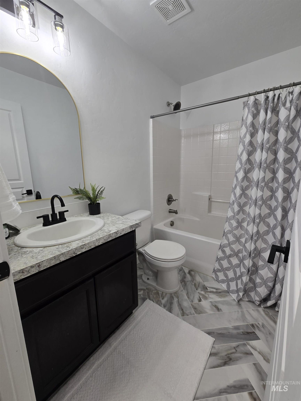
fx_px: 151
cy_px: 200
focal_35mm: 13
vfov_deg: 106.2
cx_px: 150
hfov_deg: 89.9
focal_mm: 2.2
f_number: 2.2
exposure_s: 1/60
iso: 50
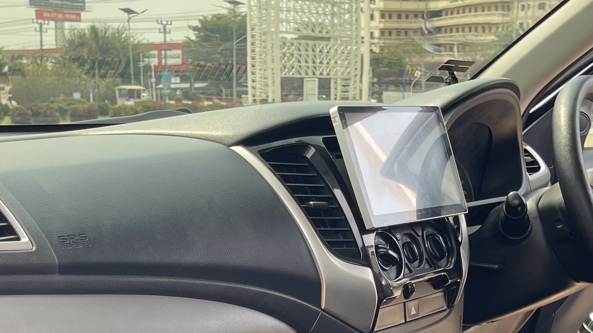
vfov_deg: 17.0
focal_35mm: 68
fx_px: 1069
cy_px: 389
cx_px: 274
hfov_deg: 31.0
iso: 32
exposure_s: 1/258
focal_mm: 5.1
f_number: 1.6
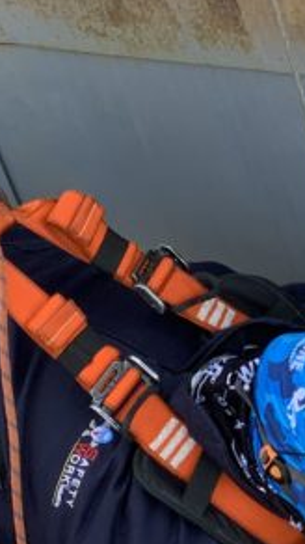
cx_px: -327
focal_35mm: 199
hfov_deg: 5.9
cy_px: 488
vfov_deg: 10.8
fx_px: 2864
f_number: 2.4
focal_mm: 6
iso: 16
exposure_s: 1/296
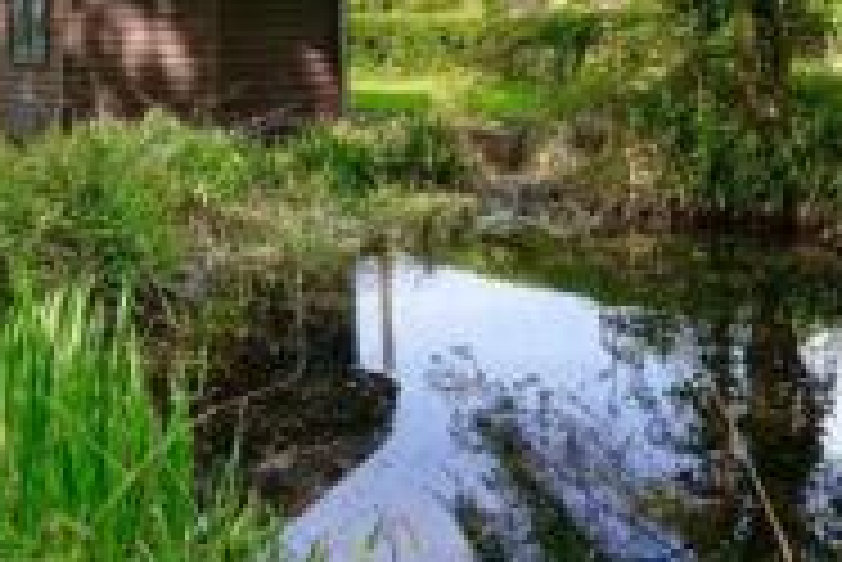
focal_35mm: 49
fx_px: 1147
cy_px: 11
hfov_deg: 35.2
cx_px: -61
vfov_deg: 26.2
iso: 125
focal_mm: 14
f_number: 5.6
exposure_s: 1/250
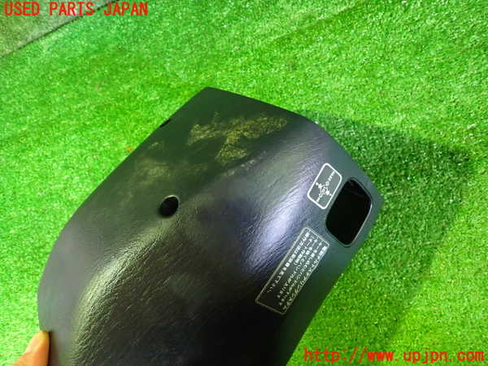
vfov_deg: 54.9
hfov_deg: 69.4
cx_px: 244
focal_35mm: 25
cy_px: 183
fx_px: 352
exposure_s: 1/25
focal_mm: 4.5
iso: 800
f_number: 2
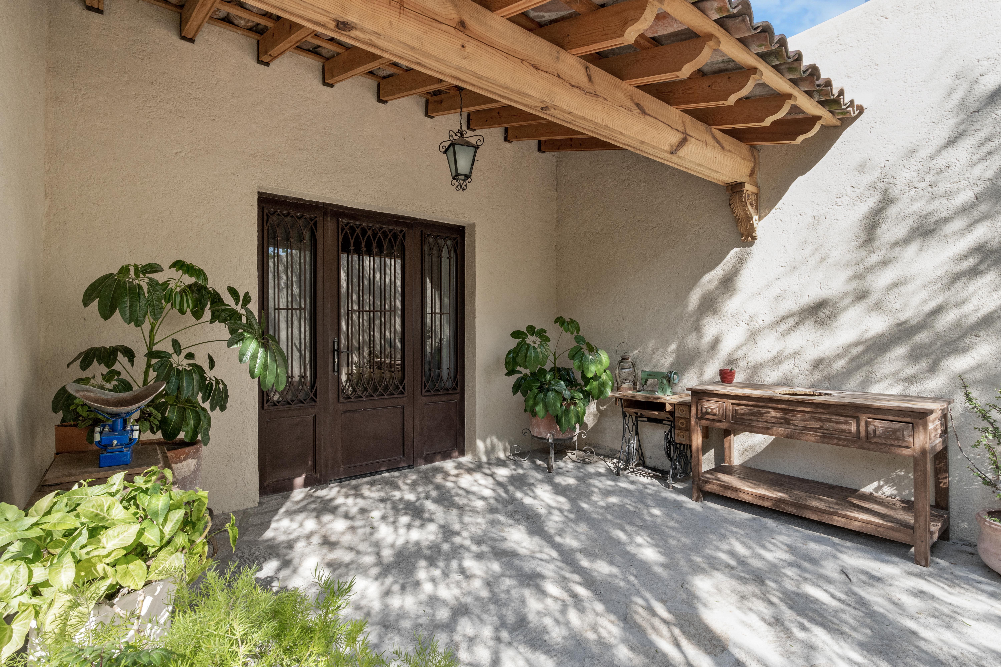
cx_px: 500
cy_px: 334
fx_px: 459
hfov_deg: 95.0
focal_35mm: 16
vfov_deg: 72.1
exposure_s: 1/90
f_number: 8
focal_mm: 11
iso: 400
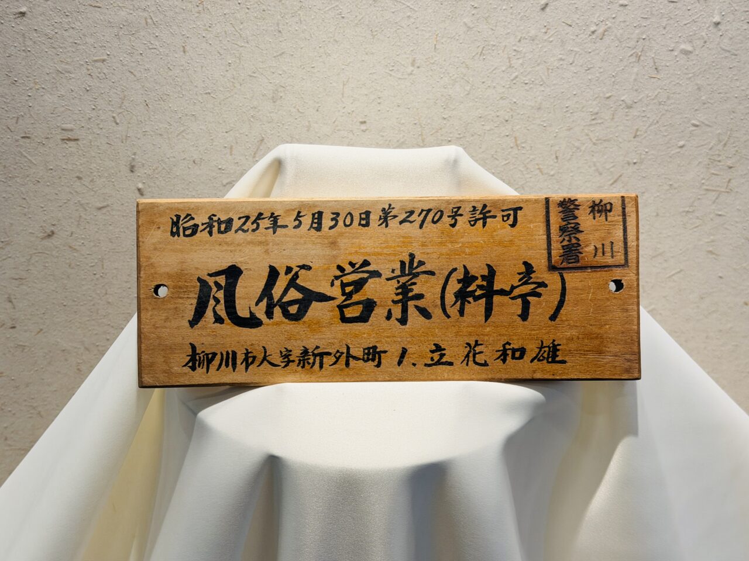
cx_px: 374
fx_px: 1039
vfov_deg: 30.3
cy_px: 280
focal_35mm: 48
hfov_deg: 39.7
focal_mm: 6.76
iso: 100
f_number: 1.78
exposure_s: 1/71
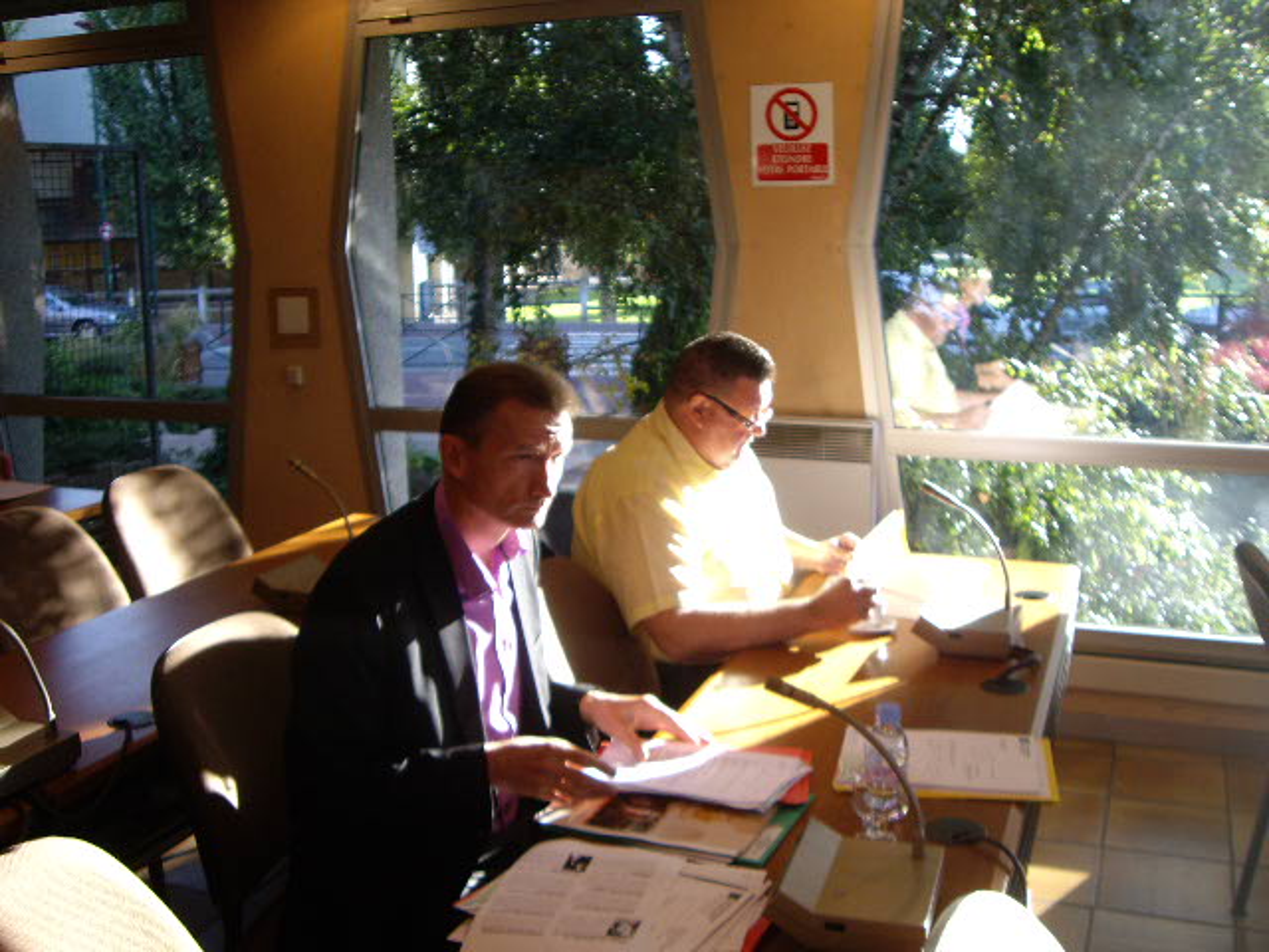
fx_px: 1393
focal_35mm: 38
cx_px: 634
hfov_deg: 49.0
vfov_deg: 37.7
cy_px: 476
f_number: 2.7
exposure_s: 1/100
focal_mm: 6.2
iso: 100
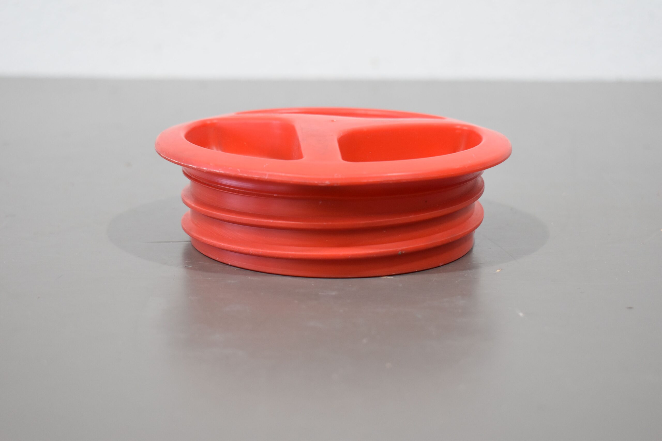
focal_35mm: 68
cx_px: 331
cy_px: 220
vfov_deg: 20.2
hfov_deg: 29.9
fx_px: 1241
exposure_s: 1/125
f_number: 5
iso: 1250
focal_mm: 45
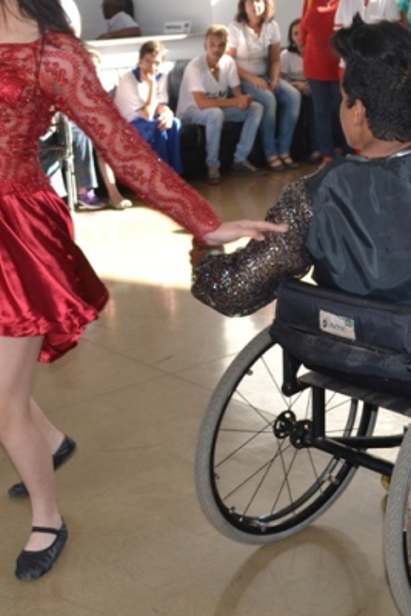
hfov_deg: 22.5
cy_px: 236
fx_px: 1027
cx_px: 111
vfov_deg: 33.2
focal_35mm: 60
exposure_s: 1/125
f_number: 4
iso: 220
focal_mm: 20
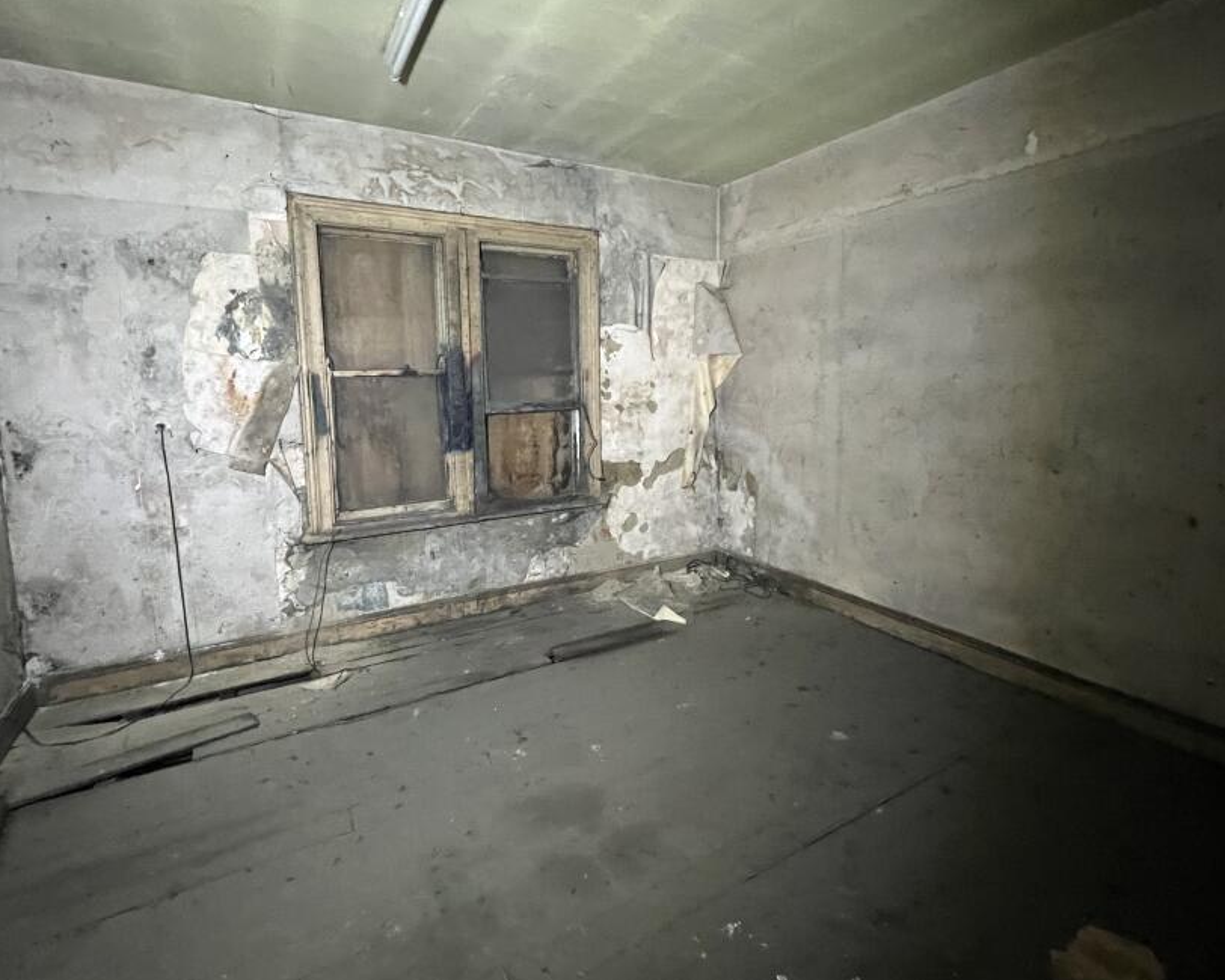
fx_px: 580
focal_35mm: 16
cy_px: 448
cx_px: 600
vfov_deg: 80.2
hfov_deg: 93.1
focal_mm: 1.57
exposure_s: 1/33
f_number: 1.8
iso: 800
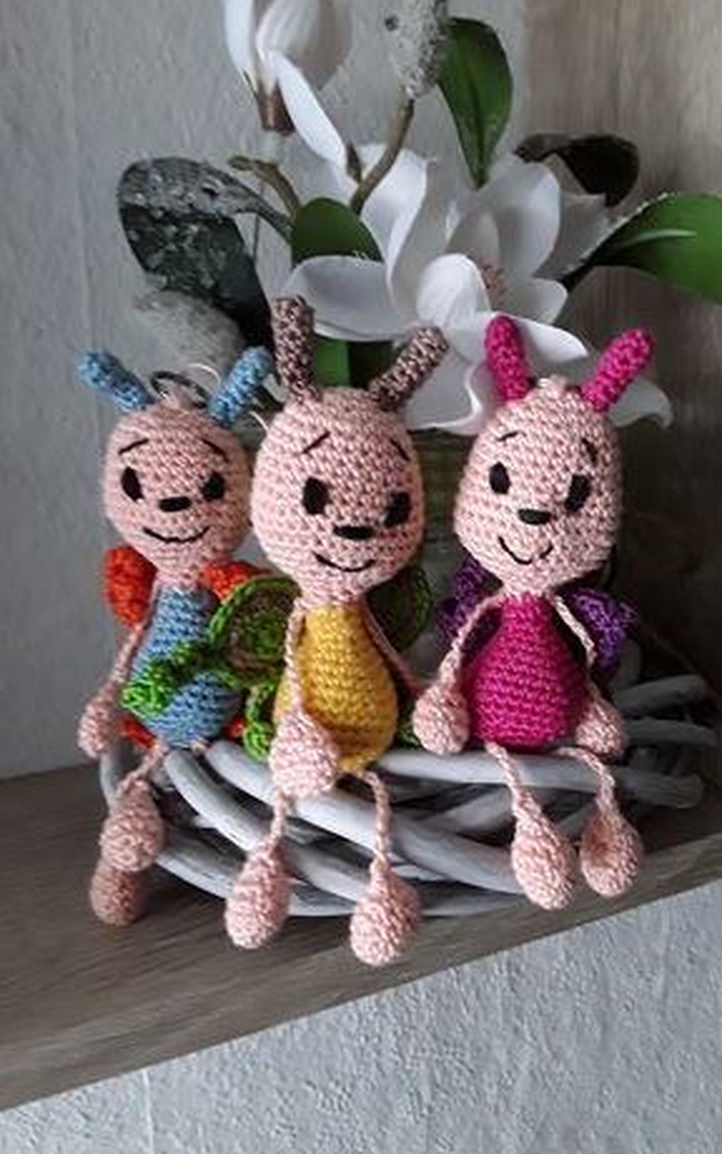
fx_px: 912
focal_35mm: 29
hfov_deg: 43.0
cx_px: 434
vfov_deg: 64.6
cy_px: 572
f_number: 1.9
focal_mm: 2.91
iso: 200
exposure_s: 1/17
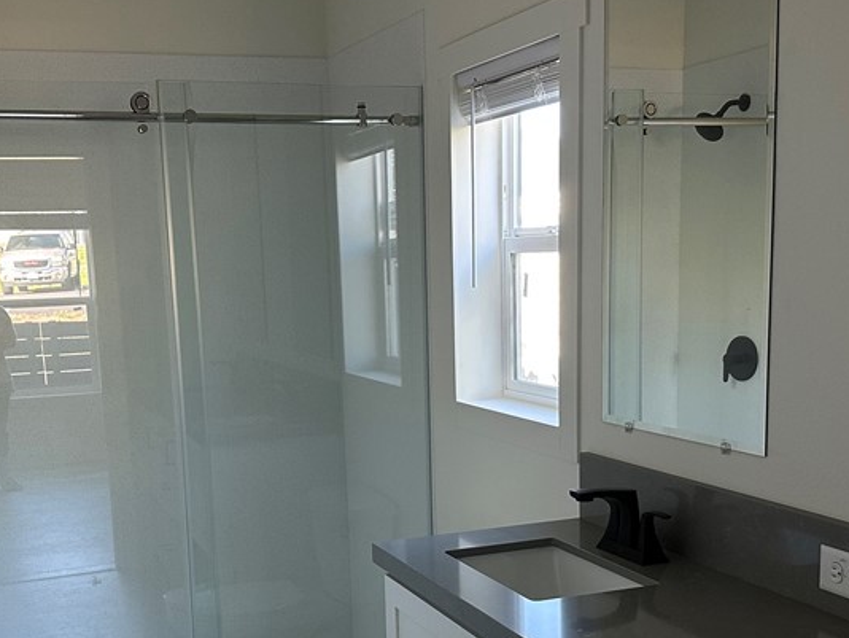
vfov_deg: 31.1
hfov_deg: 41.2
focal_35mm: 46
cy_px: 463
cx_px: 374
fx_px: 1129
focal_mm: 6.86
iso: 250
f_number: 1.78
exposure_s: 1/68
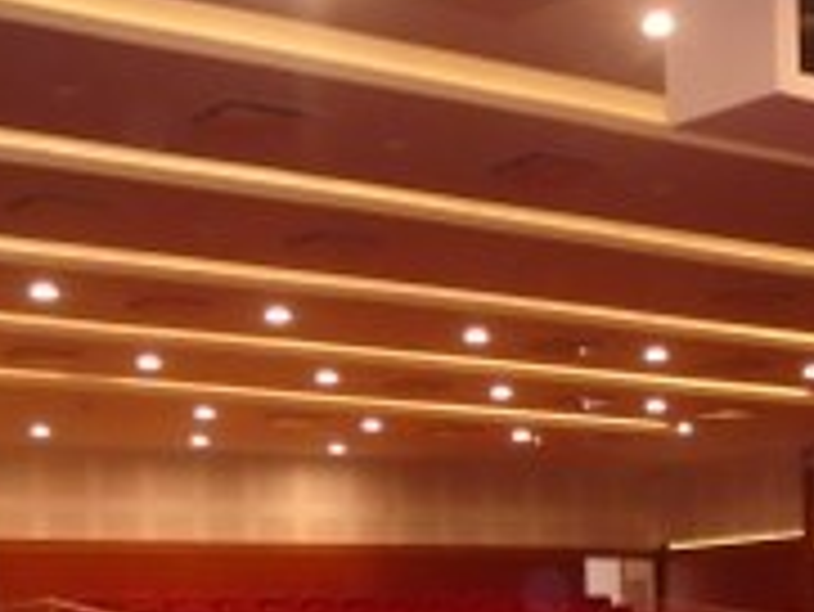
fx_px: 2165
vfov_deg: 15.4
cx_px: 553
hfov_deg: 21.2
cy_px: 765
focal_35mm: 92
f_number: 3.2
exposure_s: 1/30
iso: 400
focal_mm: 4.6
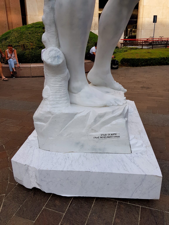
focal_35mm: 26
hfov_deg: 53.1
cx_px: 84
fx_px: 169
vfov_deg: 67.3
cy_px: 112
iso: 40
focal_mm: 4.2
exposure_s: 1/1592
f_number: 1.7
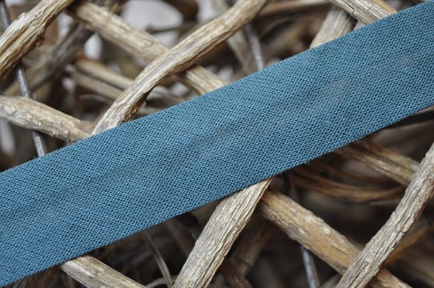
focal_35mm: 69
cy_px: 144
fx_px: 831
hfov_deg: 29.3
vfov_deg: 19.7
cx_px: 217
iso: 500
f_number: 5
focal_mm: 46
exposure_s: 1/60
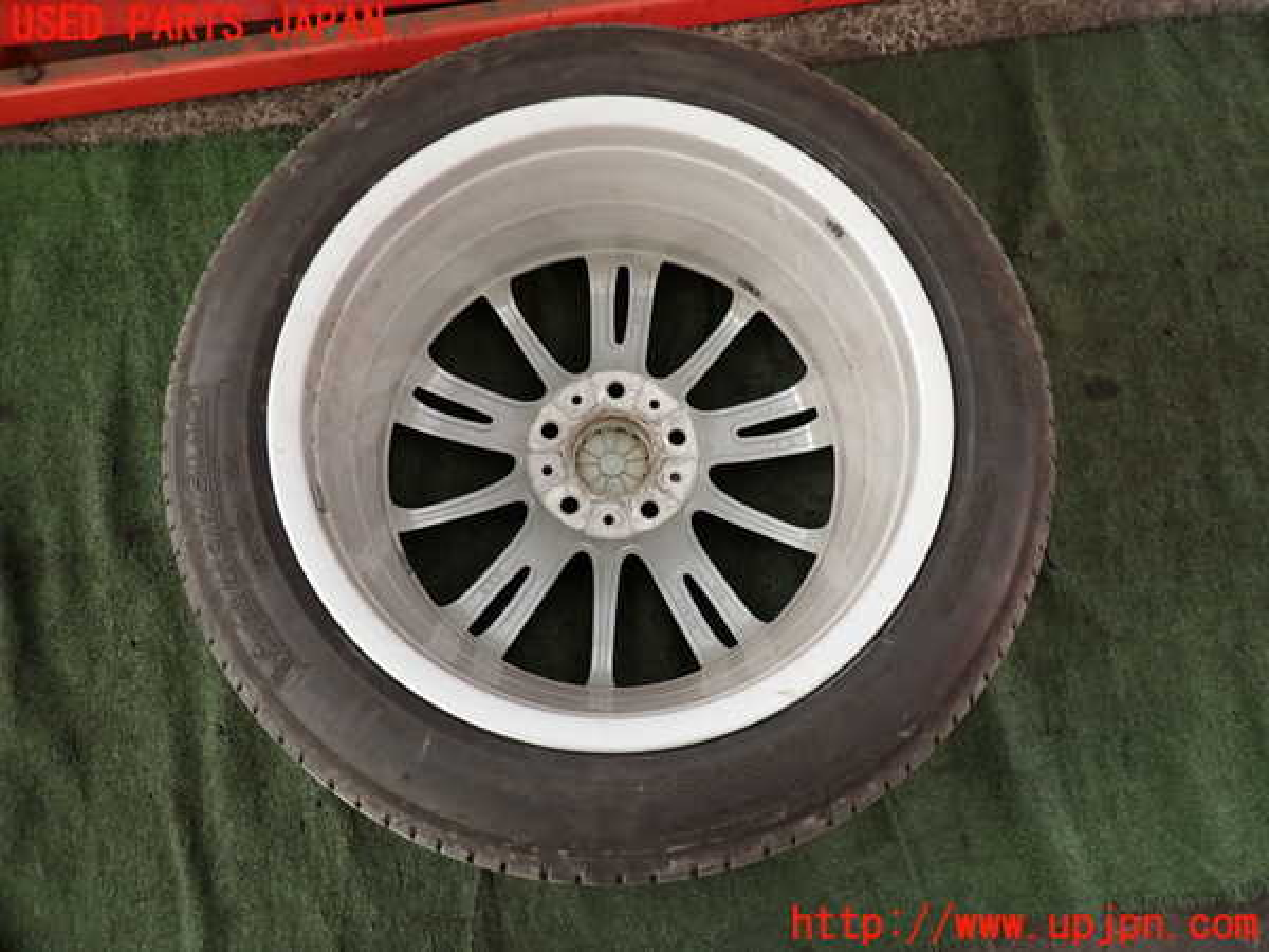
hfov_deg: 69.4
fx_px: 916
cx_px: 634
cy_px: 476
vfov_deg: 54.9
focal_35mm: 25
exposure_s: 1/60
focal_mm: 4.5
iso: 100
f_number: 2
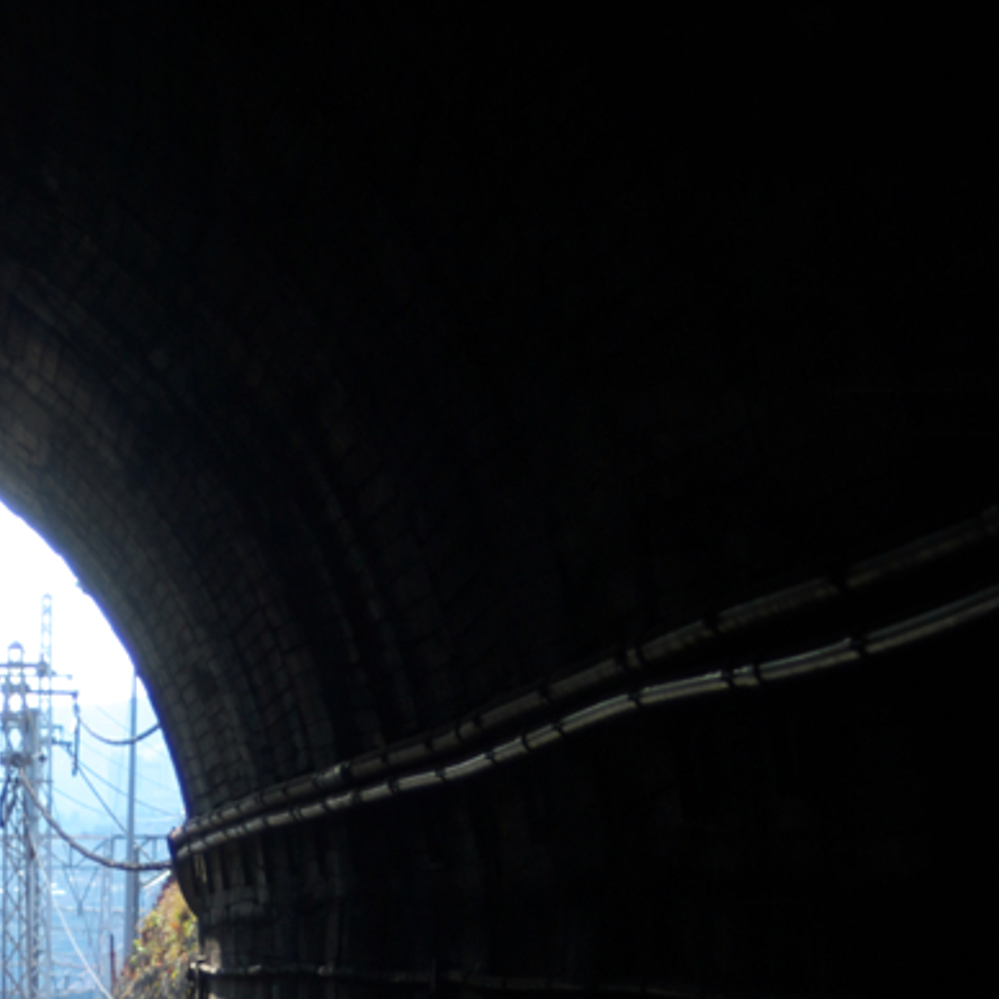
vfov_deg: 9.4
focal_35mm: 185
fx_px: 6044
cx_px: -291
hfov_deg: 9.3
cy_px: 771
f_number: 4.5
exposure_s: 1/180
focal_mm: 55
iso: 100
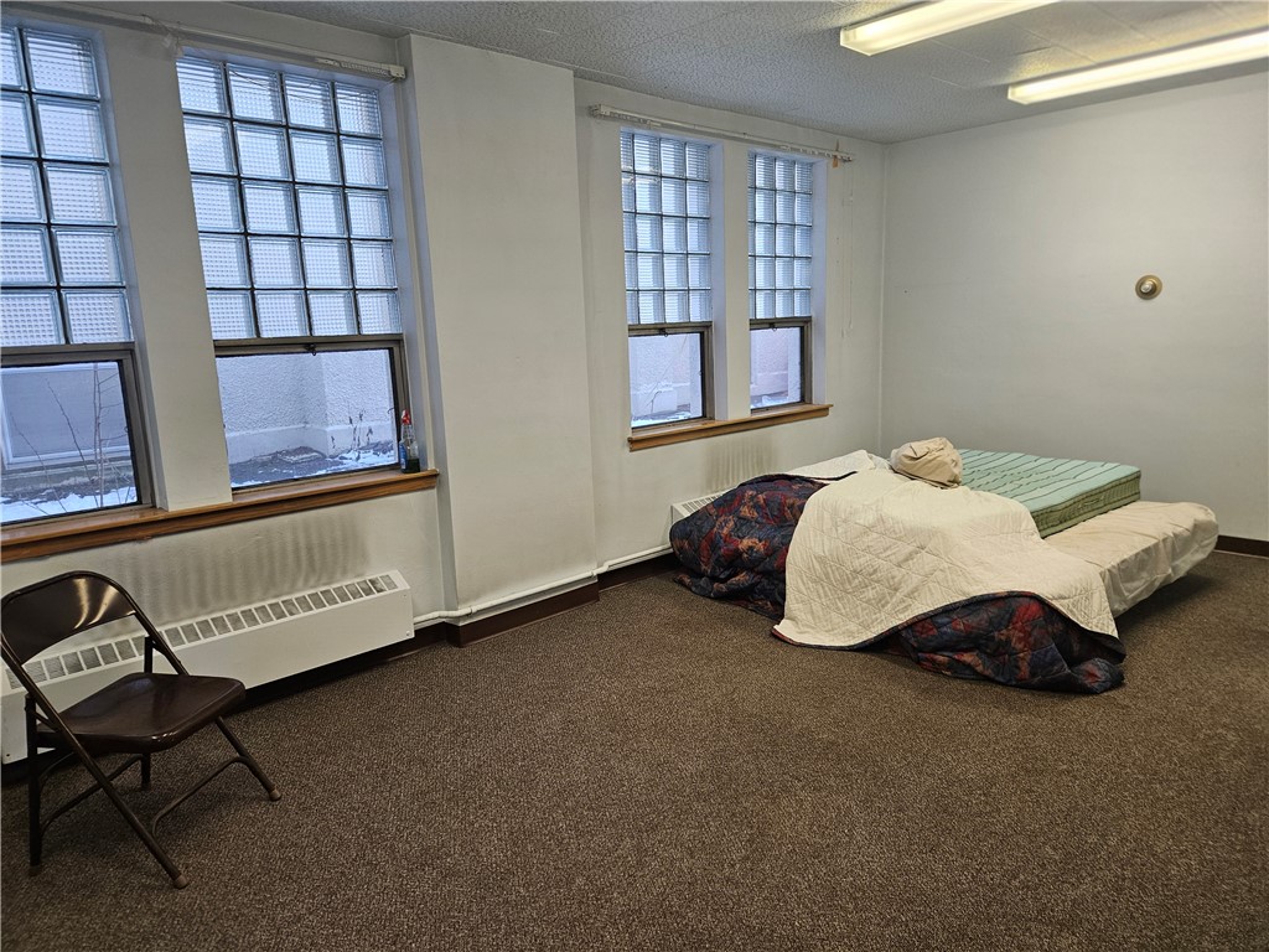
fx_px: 843
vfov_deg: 58.9
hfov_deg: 73.9
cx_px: 634
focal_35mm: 23
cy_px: 476
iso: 320
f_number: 1.8
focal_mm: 5.4
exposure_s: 1/120
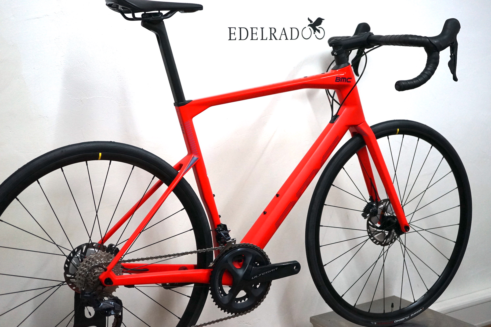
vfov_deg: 25.5
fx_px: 722
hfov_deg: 37.6
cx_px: 246
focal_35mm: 53
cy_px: 164
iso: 2000
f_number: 5
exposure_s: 1/160
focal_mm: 53
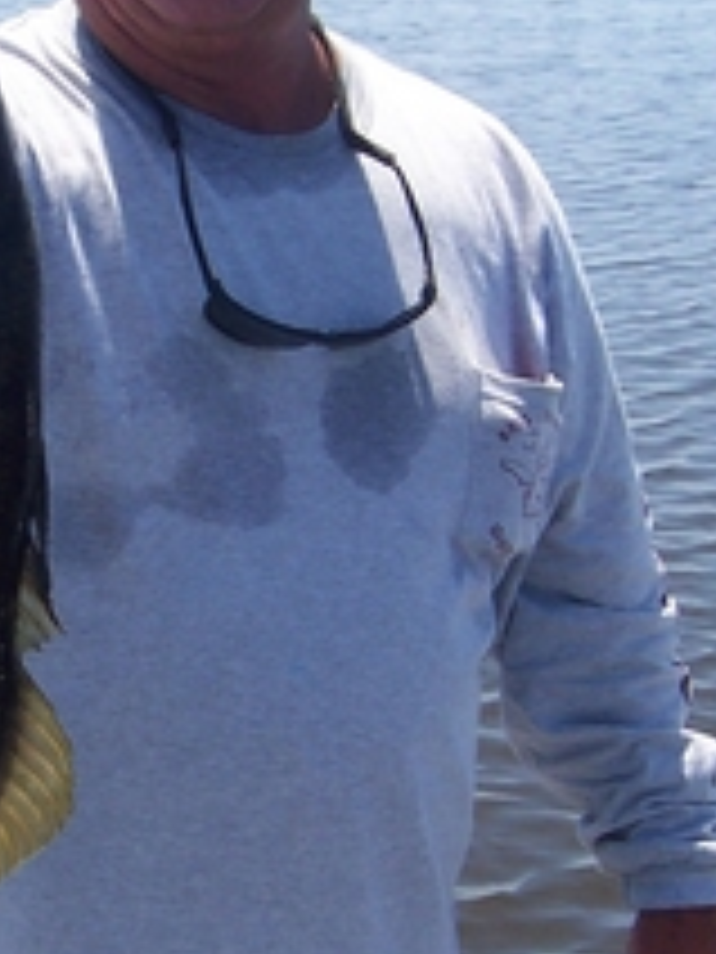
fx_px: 2565
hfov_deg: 15.7
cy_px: 529
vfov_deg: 21.1
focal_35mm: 93
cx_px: 90
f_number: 5.6
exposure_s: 1/350
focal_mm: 5.6
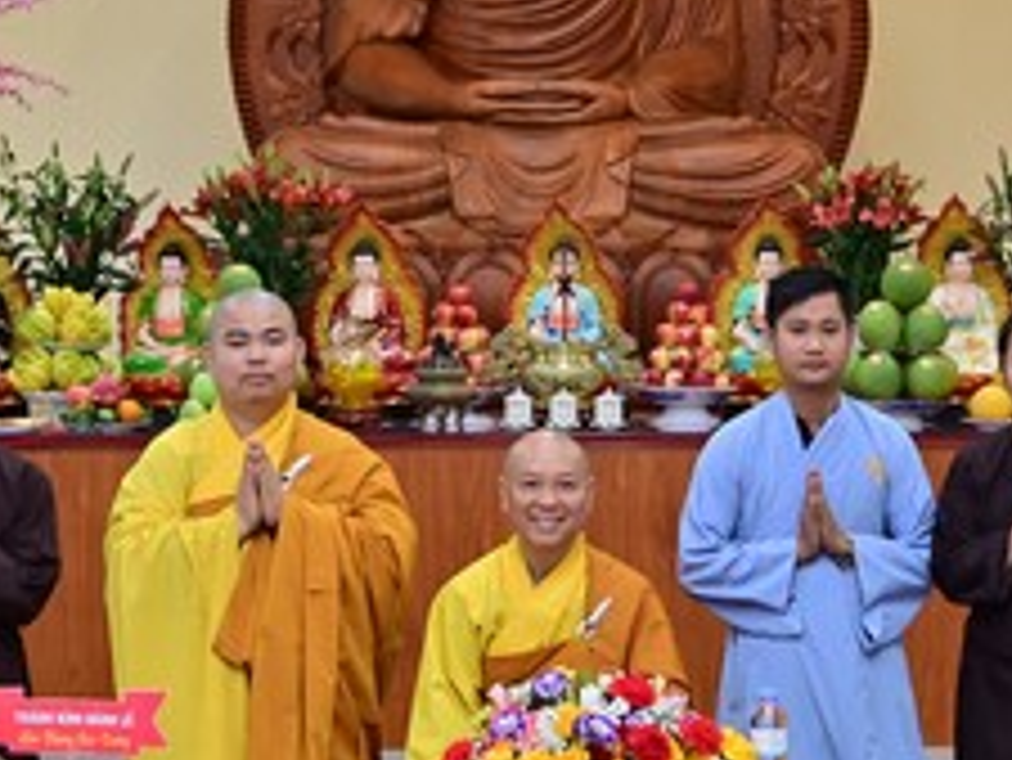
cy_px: 373
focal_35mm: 86
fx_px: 2516
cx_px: 558
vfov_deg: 17.2
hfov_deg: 22.7
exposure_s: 1/100
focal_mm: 31
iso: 1600
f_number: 5.6
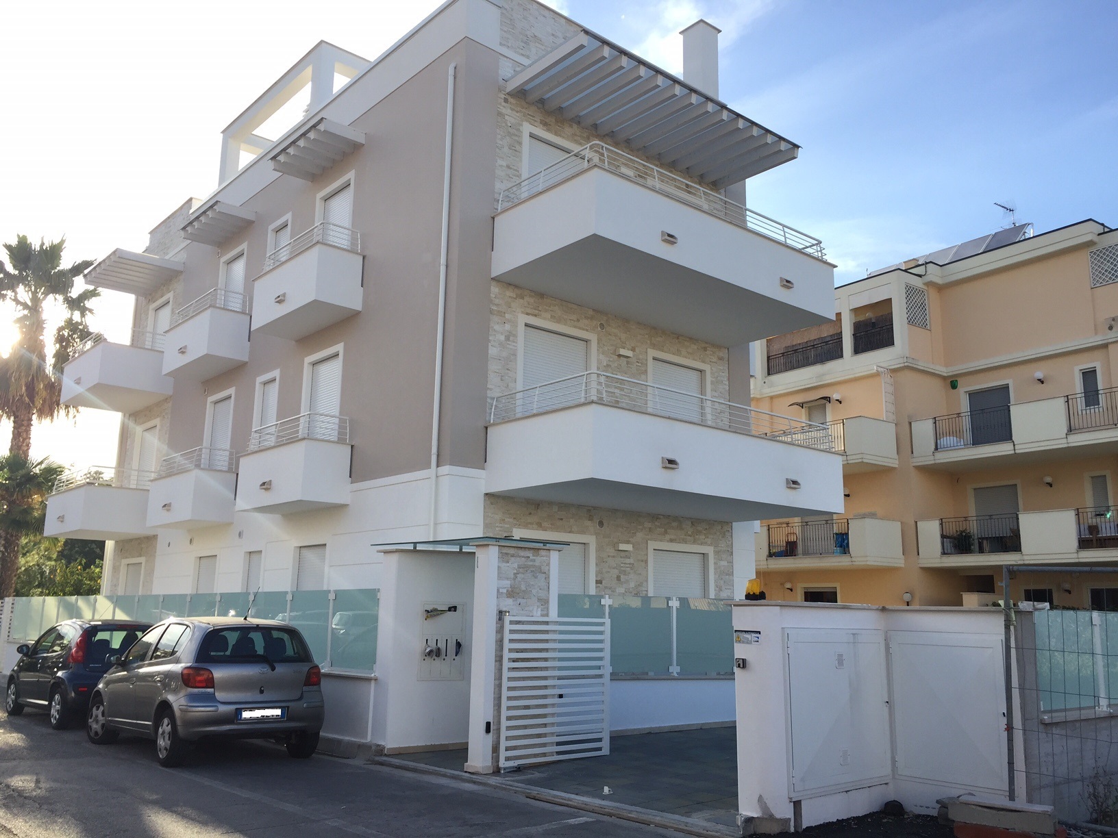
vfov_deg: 48.2
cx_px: 559
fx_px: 937
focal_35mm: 29
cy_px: 419
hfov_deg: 61.7
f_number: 2.2
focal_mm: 4.15
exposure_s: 1/488
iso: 32
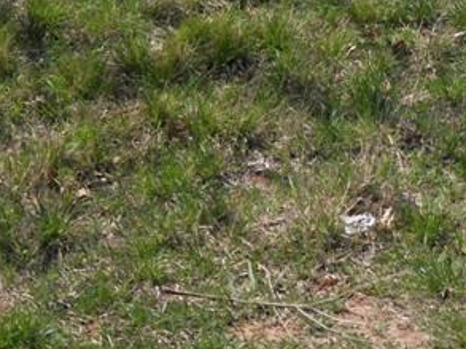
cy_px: -258
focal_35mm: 182
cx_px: 657
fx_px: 2447
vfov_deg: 7.9
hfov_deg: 10.6
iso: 80
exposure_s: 1/125
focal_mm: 9.1
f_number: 10.1
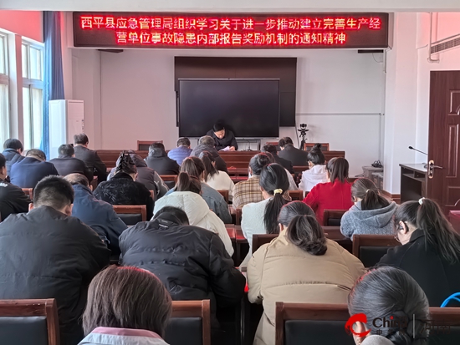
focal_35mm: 45
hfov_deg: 42.1
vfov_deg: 32.2
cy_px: 172
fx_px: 598
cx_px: 230
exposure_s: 1/333
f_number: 2
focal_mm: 5.75
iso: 640
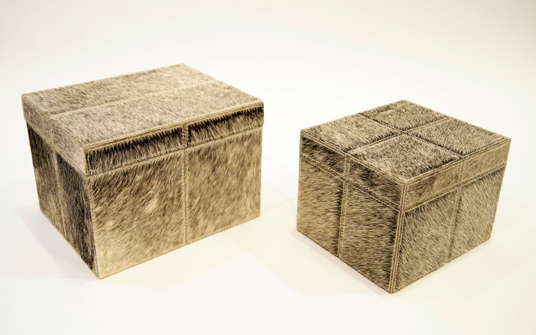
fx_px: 584
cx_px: 270
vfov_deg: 32.0
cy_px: 161
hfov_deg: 49.3
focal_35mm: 40
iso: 2500
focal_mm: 26
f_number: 4
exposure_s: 1/60
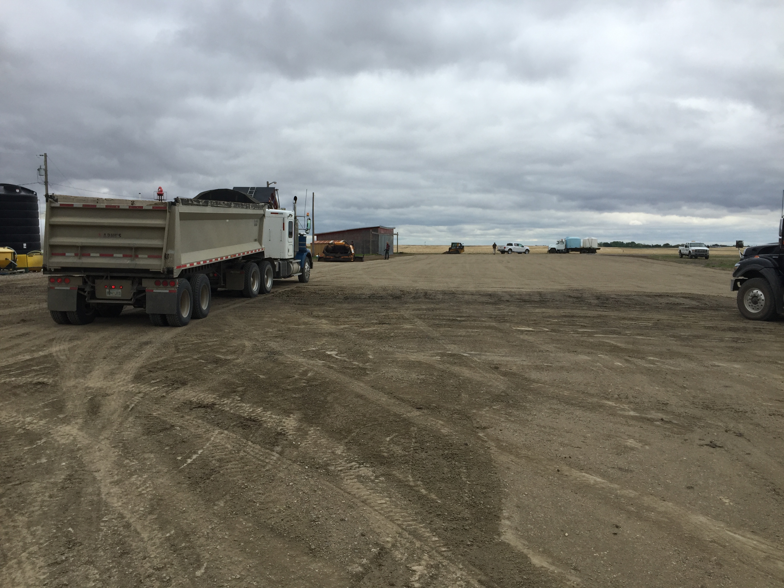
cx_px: 392
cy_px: 294
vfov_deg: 48.2
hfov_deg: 61.7
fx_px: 657
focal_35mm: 29
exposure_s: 1/2083
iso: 32
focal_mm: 4.15
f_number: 2.2
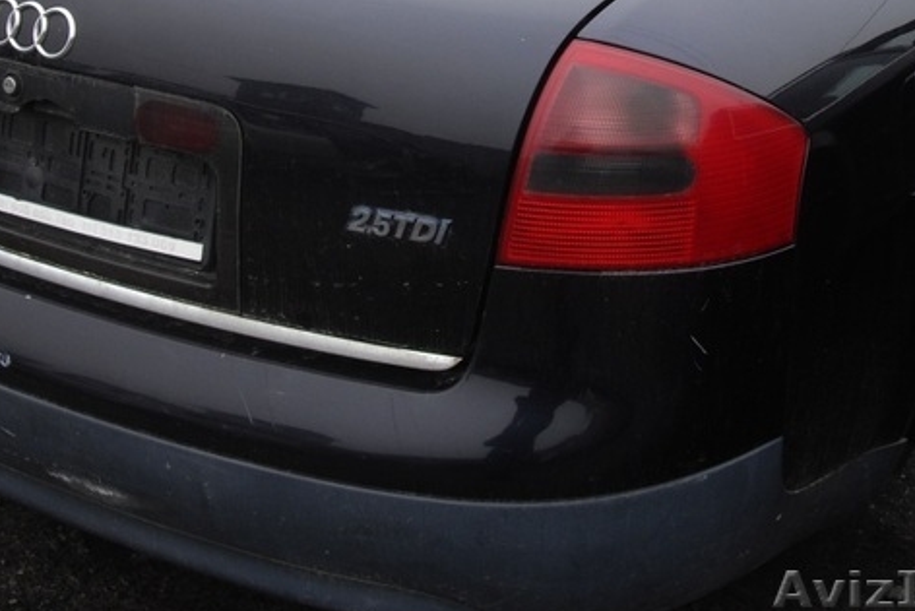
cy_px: 39
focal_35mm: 67
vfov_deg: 19.9
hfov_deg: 30.1
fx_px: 1703
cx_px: 487
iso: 64
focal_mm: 7.9
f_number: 2.8
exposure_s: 1/250
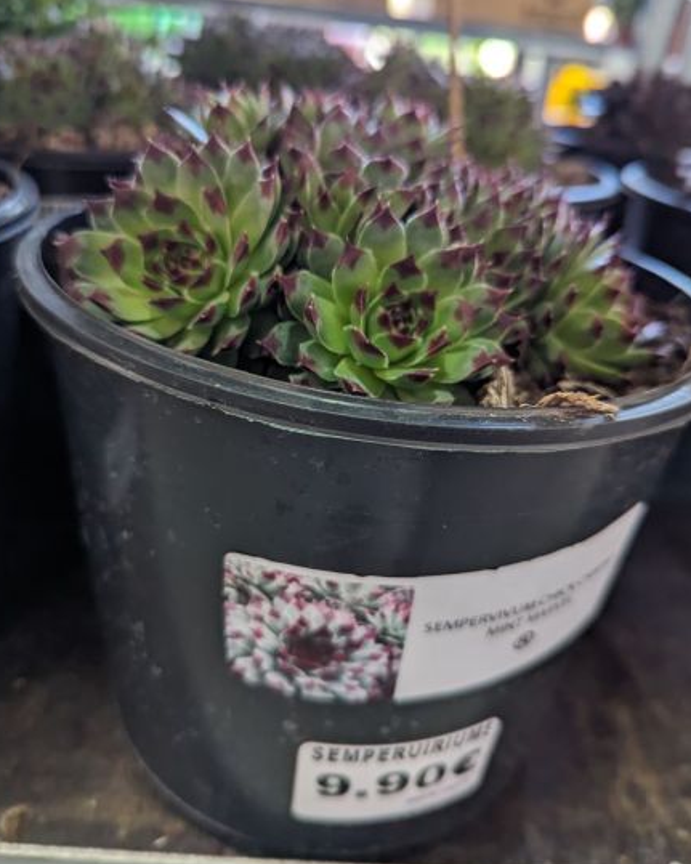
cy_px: 414
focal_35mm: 26
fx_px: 665
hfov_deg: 54.9
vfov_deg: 66.0
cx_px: 340
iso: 692
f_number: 1.85
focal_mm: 6.81
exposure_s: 1/100
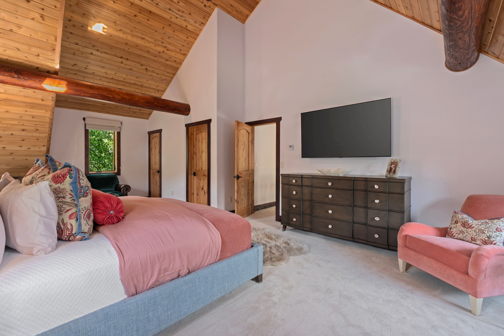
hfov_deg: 96.7
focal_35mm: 16
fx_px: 224
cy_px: 168
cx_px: 252
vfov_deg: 73.8
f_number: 11
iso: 100
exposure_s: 3.2
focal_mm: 16
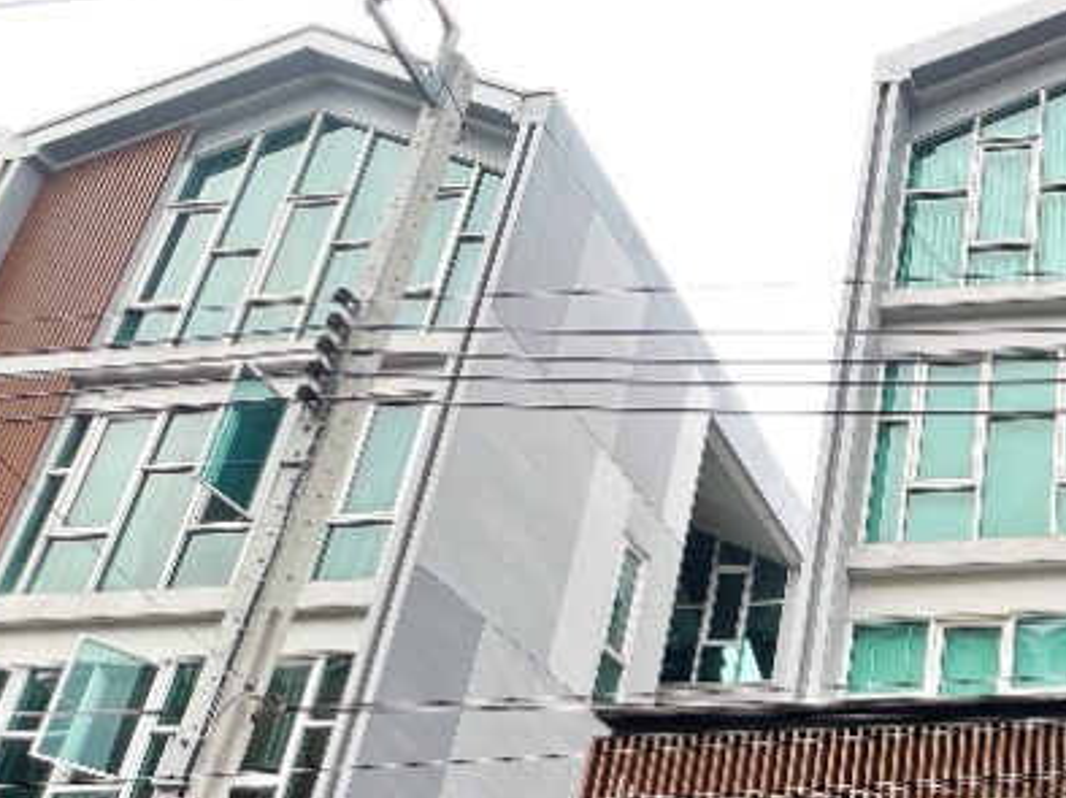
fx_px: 1016
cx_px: 1185
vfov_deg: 37.2
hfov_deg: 42.7
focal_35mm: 33
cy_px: 841
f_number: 1.8
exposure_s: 1/300
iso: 32
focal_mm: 1.57
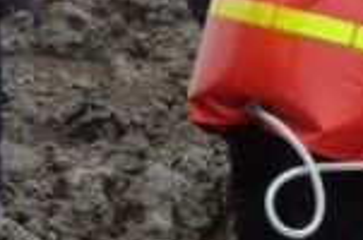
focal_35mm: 558
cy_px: -103
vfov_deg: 2.4
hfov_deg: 3.7
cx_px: 572
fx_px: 5615
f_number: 8
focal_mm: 70
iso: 250
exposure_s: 1/640
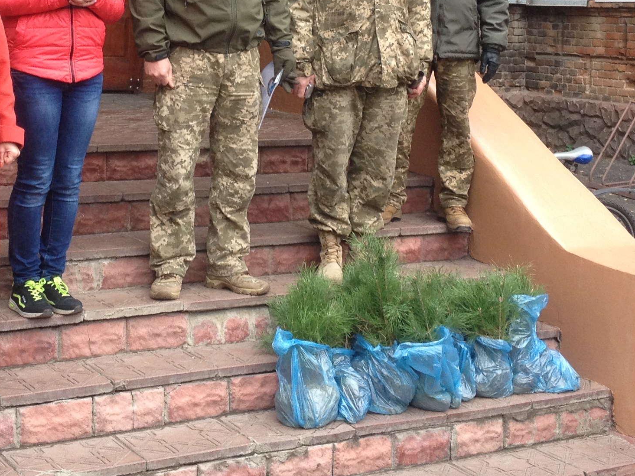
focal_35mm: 78
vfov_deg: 18.6
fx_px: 1430
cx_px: 272
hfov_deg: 25.0
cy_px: 53
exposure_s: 1/120
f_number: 2.4
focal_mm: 4.28
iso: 64
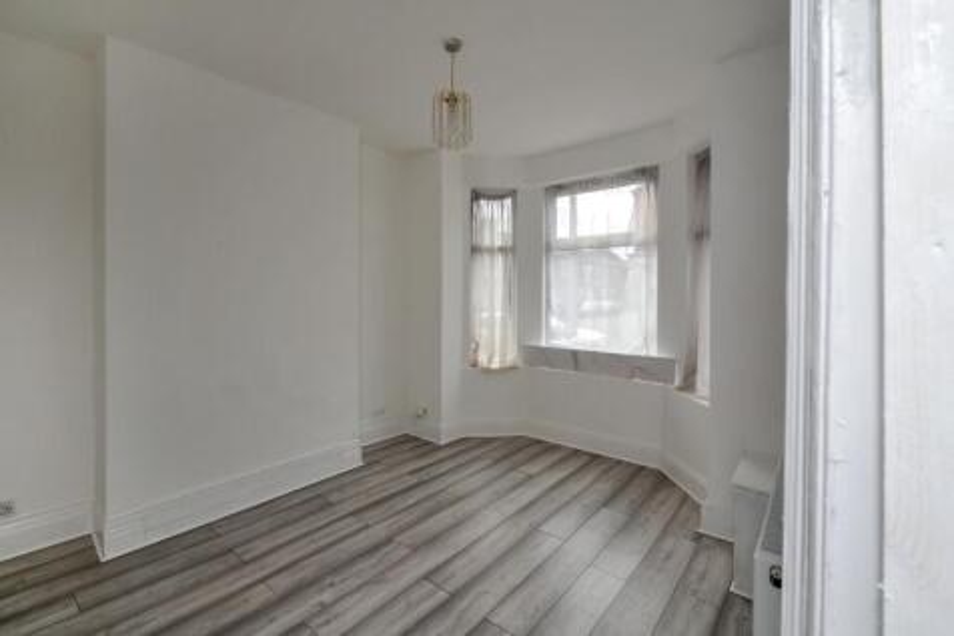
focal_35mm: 15
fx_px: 397
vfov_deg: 77.3
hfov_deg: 100.4
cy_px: 318
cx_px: 477
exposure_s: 1/160
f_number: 7.1
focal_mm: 10
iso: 400
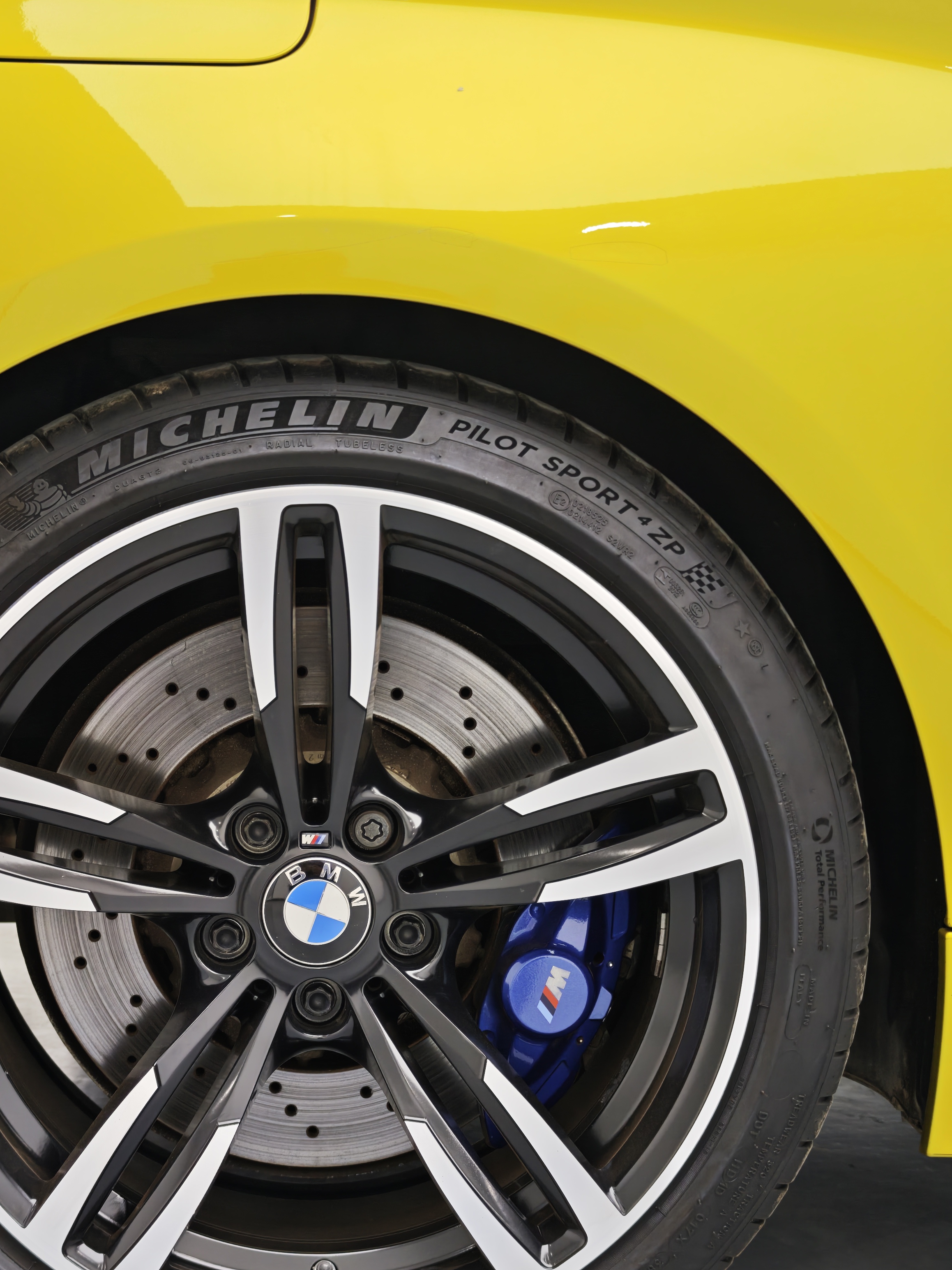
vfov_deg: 31.5
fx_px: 2237
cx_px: 329
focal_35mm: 61
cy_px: 807
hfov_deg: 23.9
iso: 64
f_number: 1.63
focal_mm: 8.72
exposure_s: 1/100
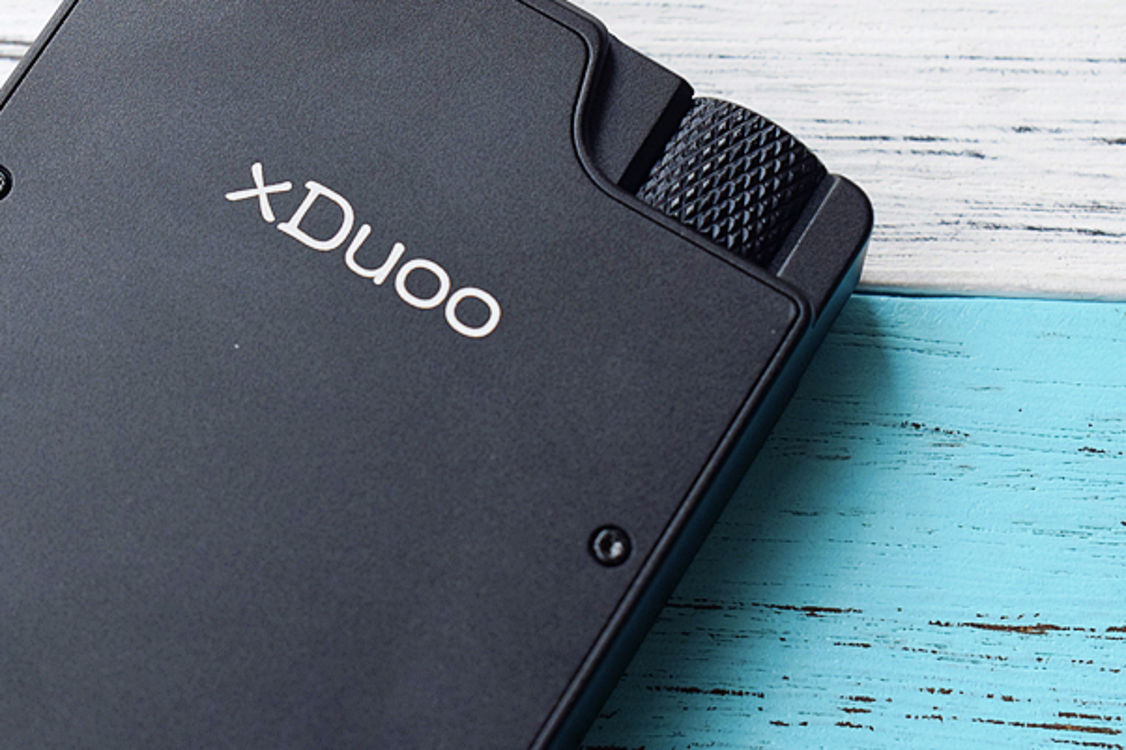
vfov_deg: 12.5
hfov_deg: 18.6
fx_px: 3429
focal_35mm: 110
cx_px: 451
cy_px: 285
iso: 1600
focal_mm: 55
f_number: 9
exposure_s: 1/320
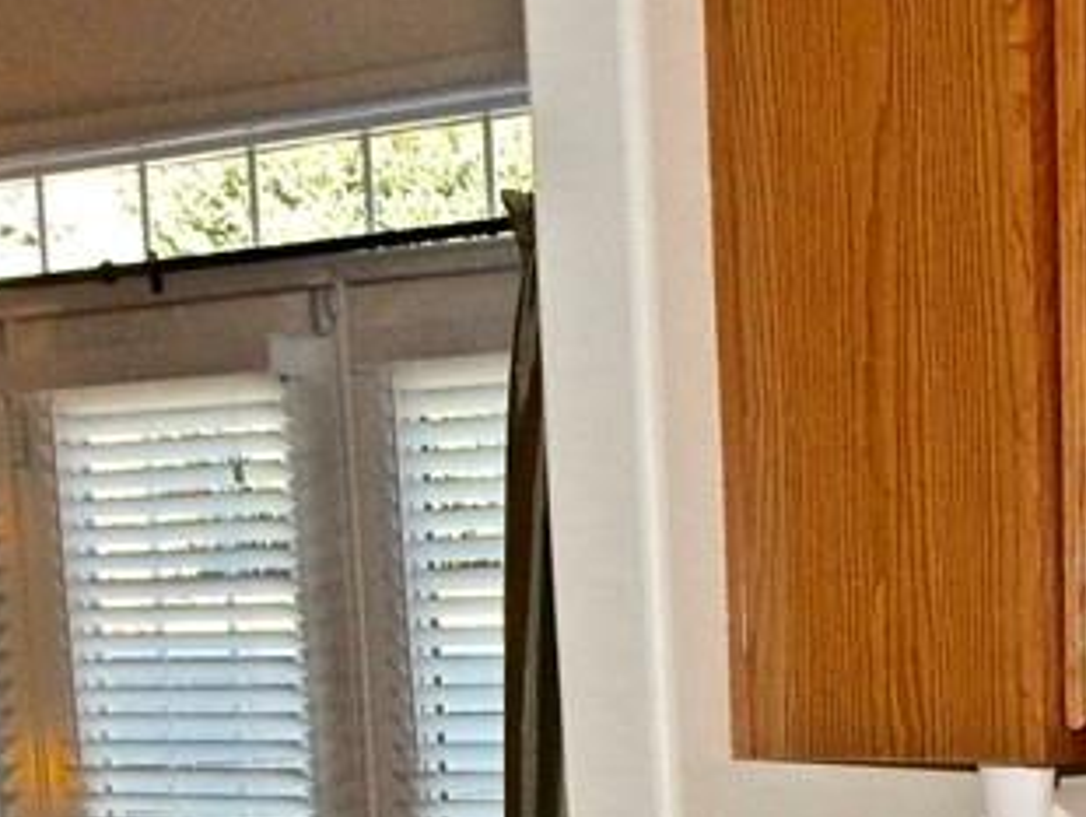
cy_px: 1231
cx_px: 1233
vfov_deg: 14.0
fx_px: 3108
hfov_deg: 18.9
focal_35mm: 99
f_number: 4
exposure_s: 1/60
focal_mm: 5.4
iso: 125
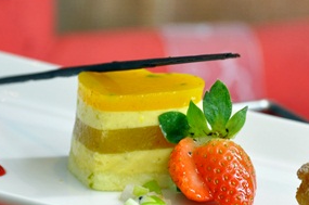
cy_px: 87
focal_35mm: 315
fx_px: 2699
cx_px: 208
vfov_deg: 4.3
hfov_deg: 6.5
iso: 400
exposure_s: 1/40
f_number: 5.6
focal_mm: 92
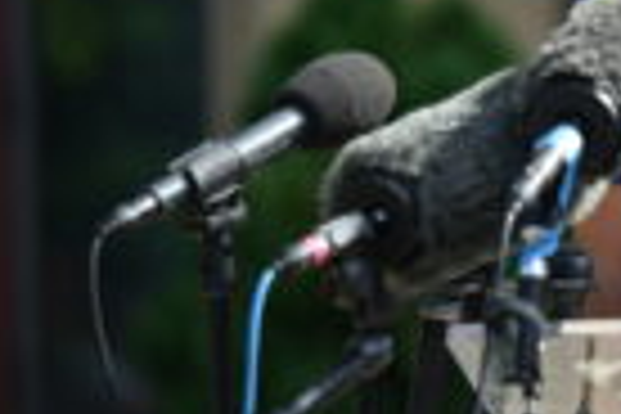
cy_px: -7
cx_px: 938
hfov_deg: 5.1
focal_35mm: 399
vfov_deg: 3.4
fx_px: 6882
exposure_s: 1/1000
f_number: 2.8
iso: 125
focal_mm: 130
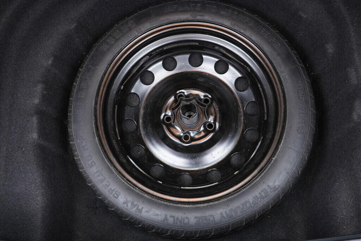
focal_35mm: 36
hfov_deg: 53.1
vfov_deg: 36.9
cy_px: 120
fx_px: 361
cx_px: 180
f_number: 2.8
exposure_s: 1/40
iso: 640
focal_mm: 24
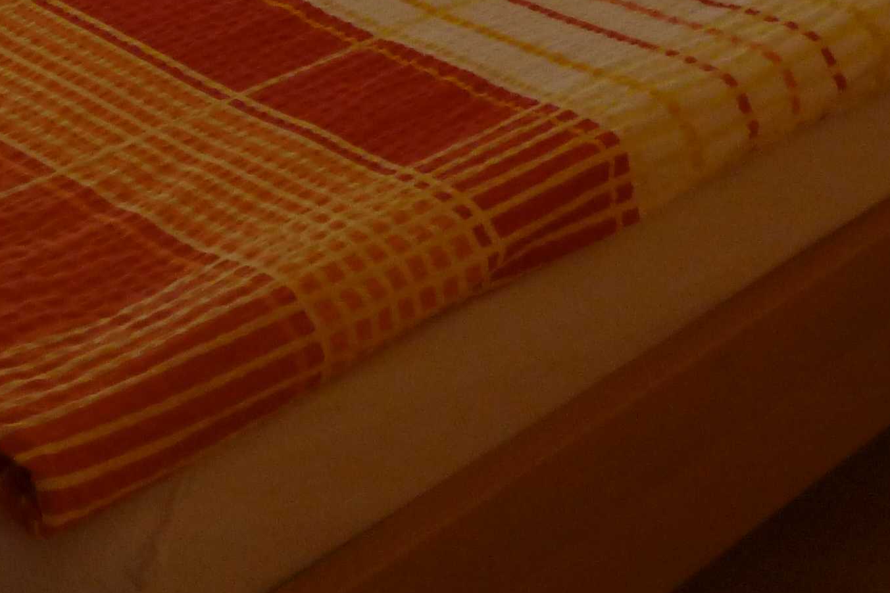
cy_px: -425
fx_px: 2299
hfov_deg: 20.9
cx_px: -80
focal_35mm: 93
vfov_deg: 13.4
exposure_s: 1/60
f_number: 3.1
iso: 200
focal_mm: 5
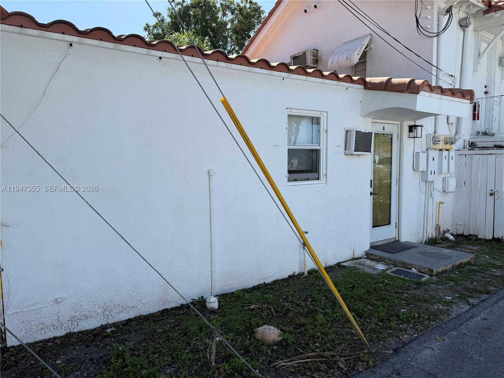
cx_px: 252
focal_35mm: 24
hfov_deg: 71.6
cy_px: 189
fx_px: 349
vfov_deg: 56.8
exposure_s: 1/2525
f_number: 1.78
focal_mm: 6.76
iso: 80
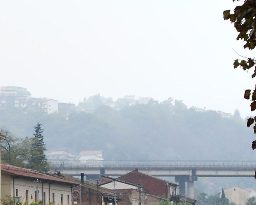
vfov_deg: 7.6
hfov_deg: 9.4
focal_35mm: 201
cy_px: 251
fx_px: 1522
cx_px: -123
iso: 400
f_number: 8
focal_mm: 35
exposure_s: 1/160
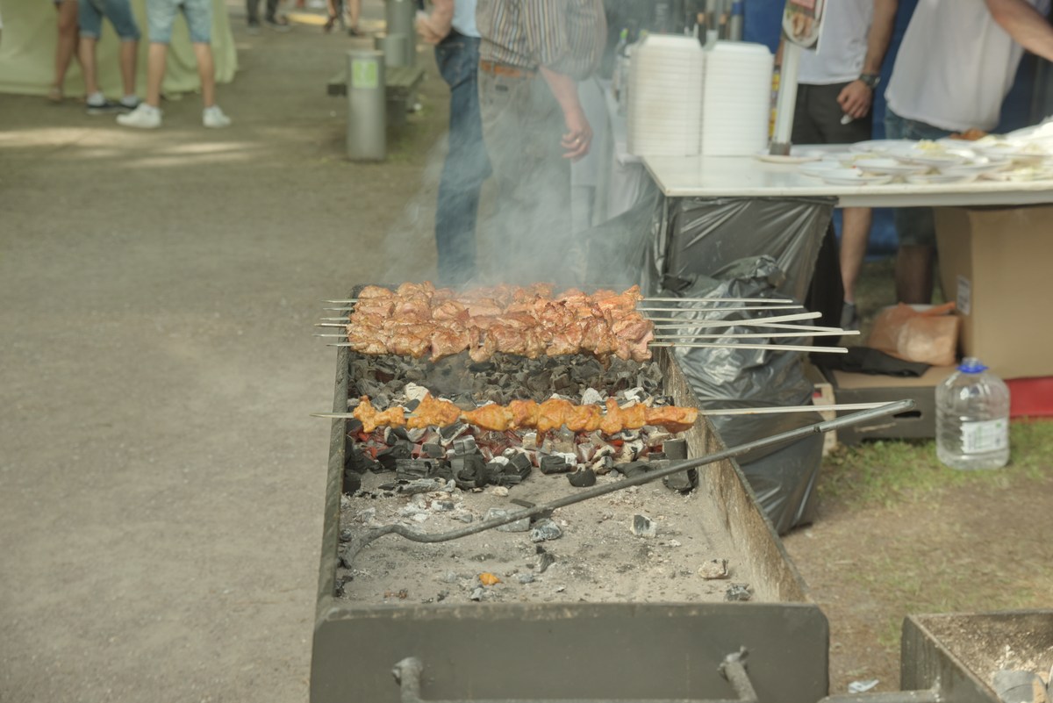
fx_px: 2194
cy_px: 352
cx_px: 526
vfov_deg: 18.2
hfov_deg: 27.0
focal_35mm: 75
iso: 100
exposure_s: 1/40
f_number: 5.6
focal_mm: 75
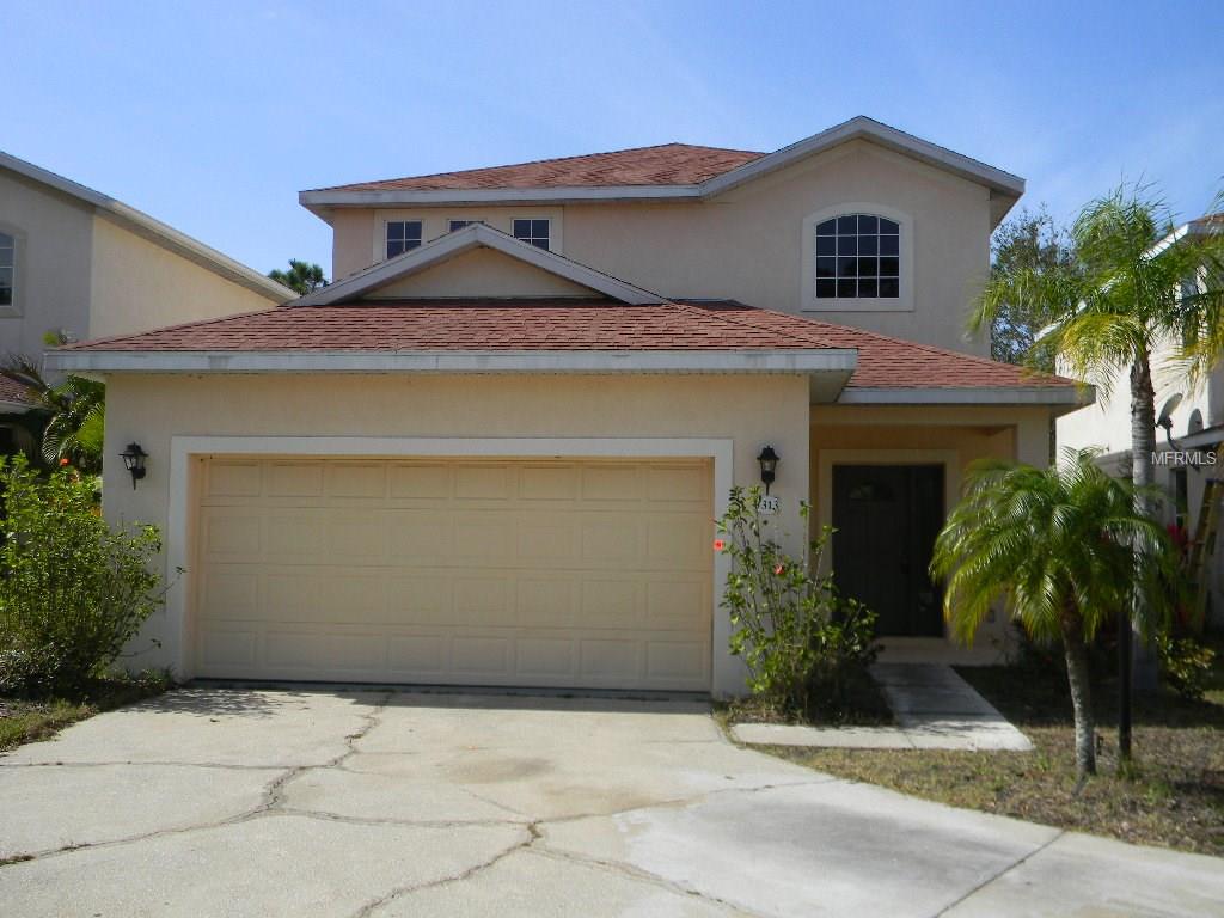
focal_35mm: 36
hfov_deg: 51.4
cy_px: 459
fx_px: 1273
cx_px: 612
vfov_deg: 39.7
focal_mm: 6.4
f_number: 3.7
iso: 80
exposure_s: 1/877
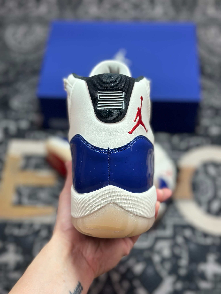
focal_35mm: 48
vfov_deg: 39.7
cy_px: 147
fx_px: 409
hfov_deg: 30.3
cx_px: 110
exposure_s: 1/527
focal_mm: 6.86
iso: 80
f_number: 1.78
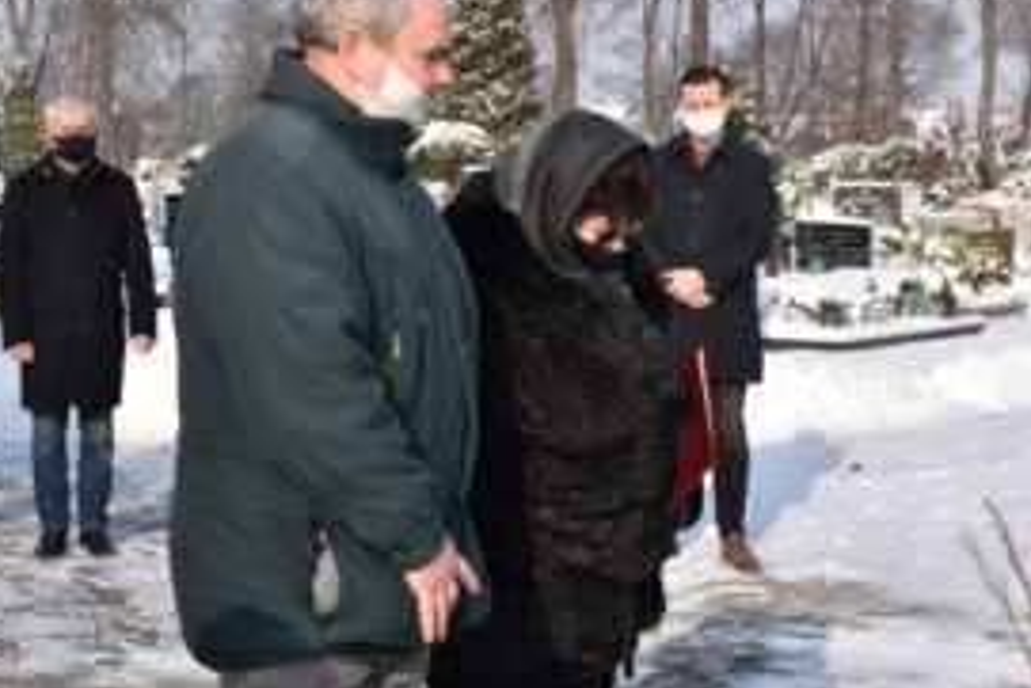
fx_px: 2264
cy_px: 346
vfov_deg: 17.3
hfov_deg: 25.7
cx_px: 506
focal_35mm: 79
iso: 100
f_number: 9
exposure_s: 1/250
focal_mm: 34
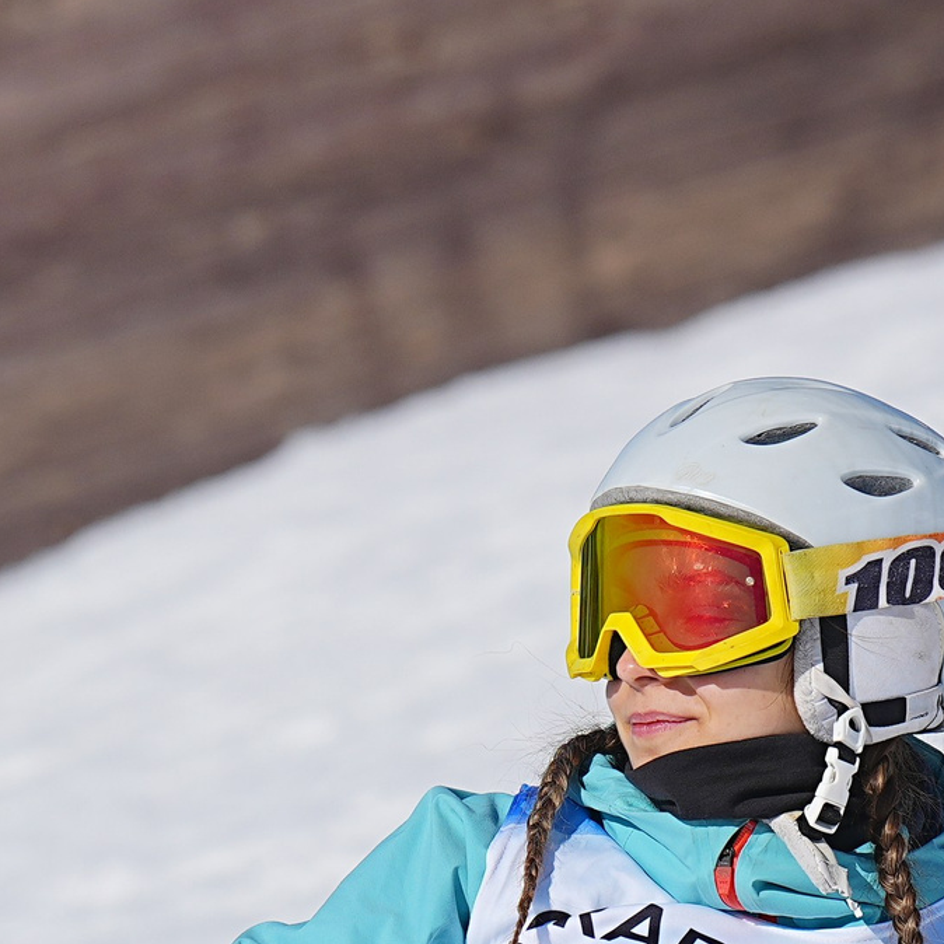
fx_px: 17741
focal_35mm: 575
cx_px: 39
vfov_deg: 3.0
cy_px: 1145
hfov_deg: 3.0
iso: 100
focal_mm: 119
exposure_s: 1/5000
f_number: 2.8
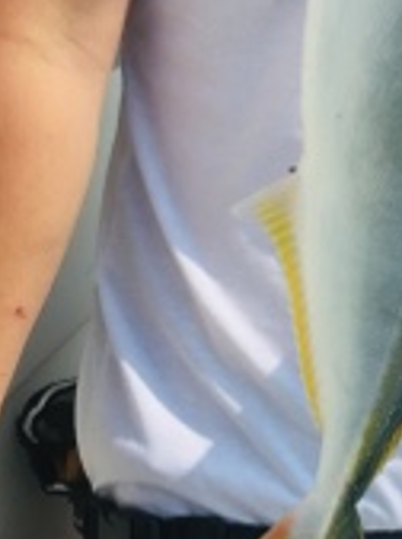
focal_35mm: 86
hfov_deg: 17.1
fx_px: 1337
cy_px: -80
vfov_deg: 21.4
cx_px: 254
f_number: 2.2
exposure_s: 1/2137
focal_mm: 4.15
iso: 25
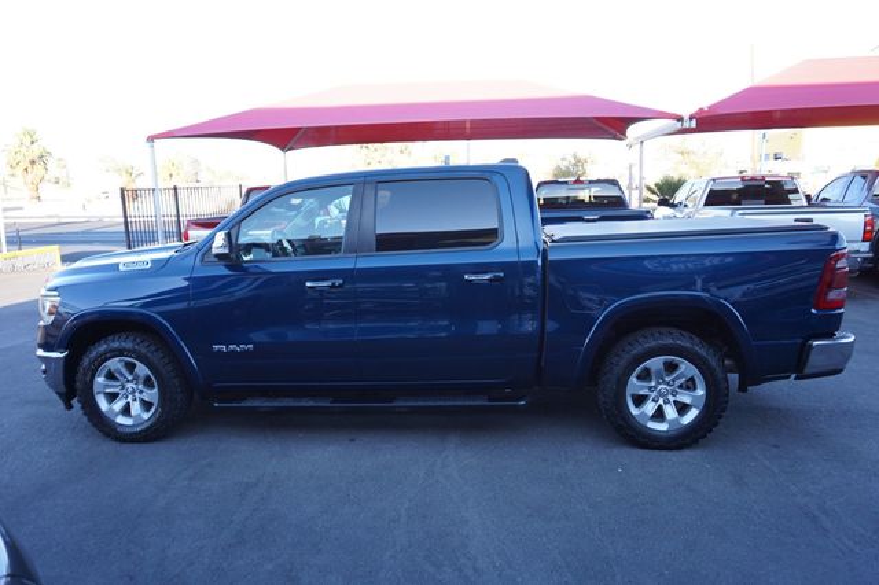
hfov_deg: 73.8
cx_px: 440
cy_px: 292
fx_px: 586
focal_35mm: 24
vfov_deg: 53.1
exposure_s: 1/60
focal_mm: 16
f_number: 4.5
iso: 100
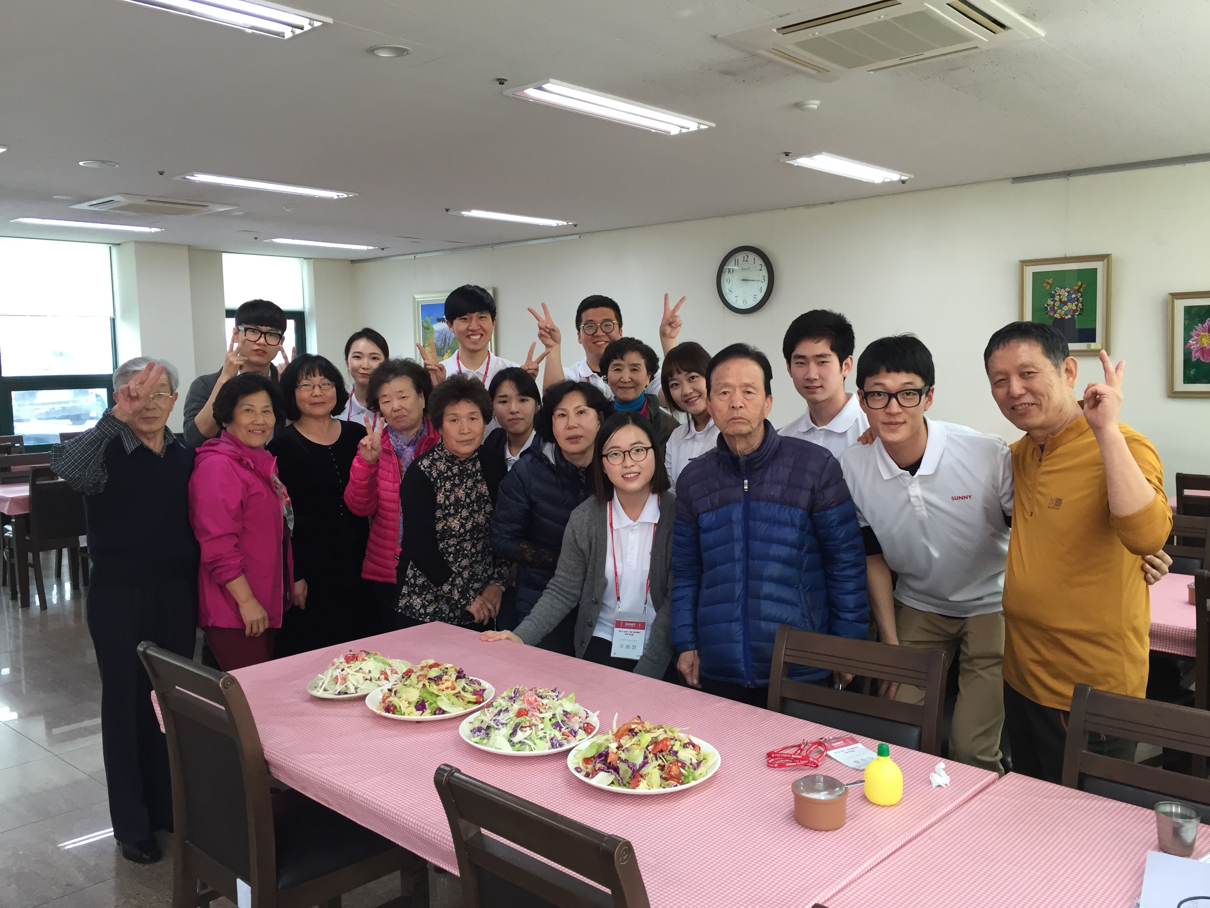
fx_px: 1014
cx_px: 605
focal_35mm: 29
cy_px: 454
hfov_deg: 61.7
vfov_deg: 48.2
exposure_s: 1/30
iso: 32
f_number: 2.2
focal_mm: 4.15
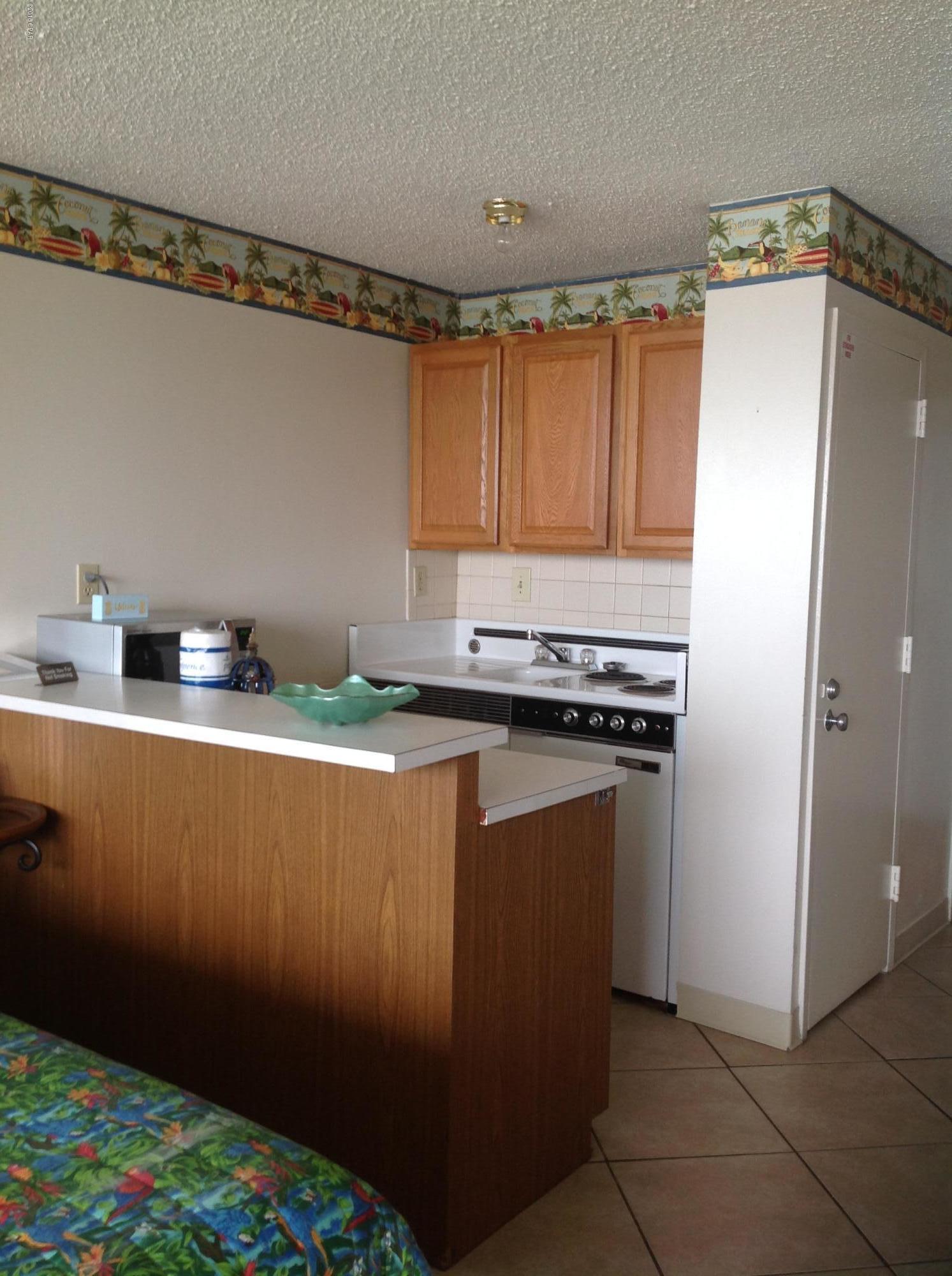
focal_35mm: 35
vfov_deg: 52.7
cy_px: 638
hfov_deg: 40.6
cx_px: 476
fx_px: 1287
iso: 64
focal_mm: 4.28
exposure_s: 1/15
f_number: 2.4
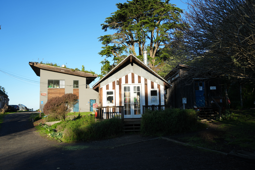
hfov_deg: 65.5
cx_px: 128
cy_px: 85
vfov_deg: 46.4
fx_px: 198
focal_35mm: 28
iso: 100
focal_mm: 28
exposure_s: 1/320
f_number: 5
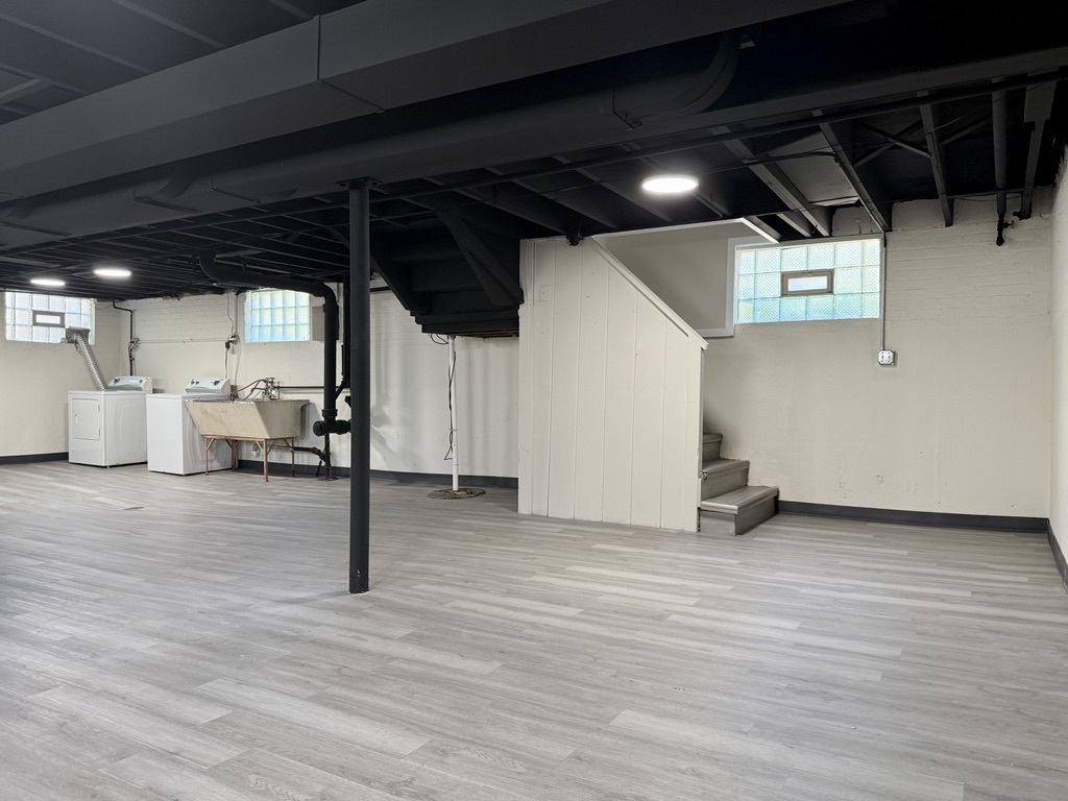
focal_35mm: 24
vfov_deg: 56.8
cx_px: 534
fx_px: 740
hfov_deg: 71.6
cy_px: 400
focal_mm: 6.76
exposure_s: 1/60
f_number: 1.78
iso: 200
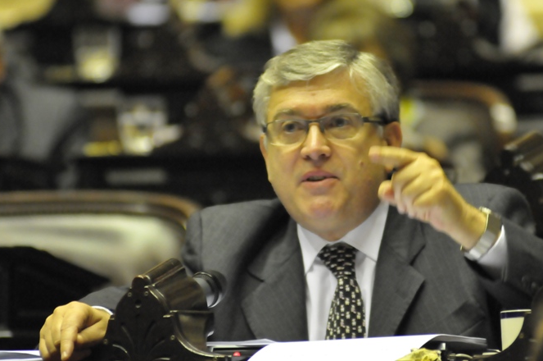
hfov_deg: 5.7
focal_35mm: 362
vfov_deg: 3.8
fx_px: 5452
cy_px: 144
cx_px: 317
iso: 3200
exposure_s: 1/100
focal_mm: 200
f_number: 3.2
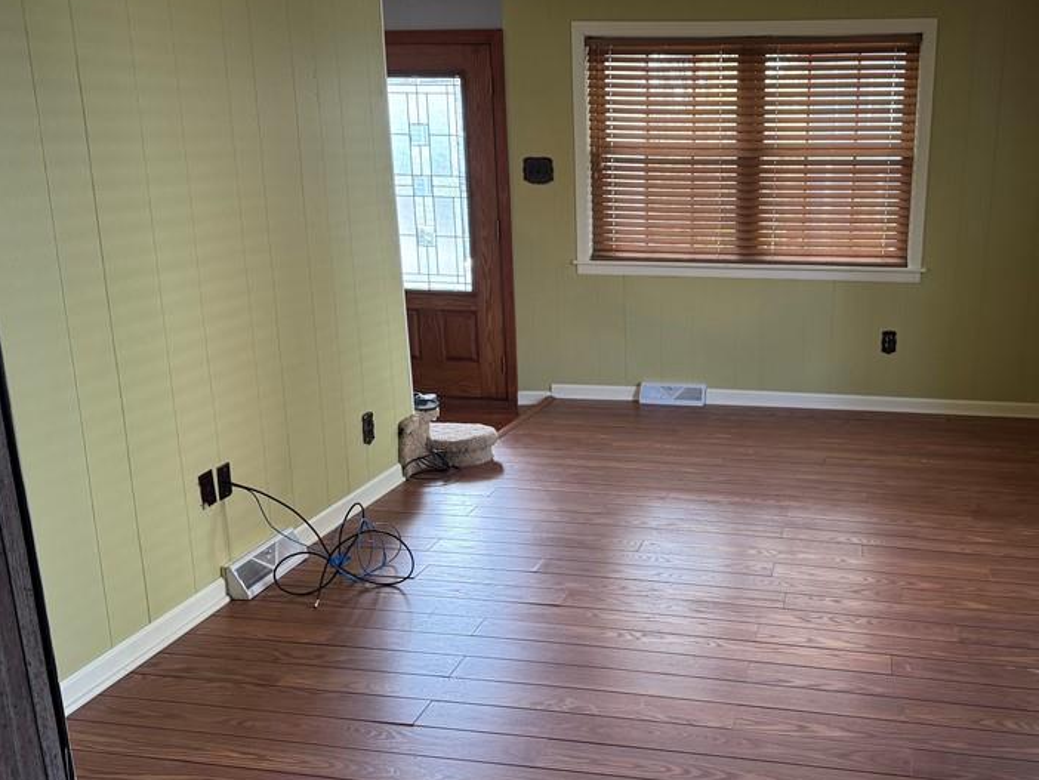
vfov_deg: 40.7
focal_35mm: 35
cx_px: 707
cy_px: 434
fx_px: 1051
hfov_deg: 51.5
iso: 200
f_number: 1.78
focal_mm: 6.76
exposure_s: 1/120
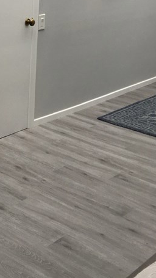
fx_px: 522
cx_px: -54
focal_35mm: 71
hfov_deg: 16.0
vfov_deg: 28.2
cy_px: 10
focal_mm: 4.15
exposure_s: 1/120
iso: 32
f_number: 2.2
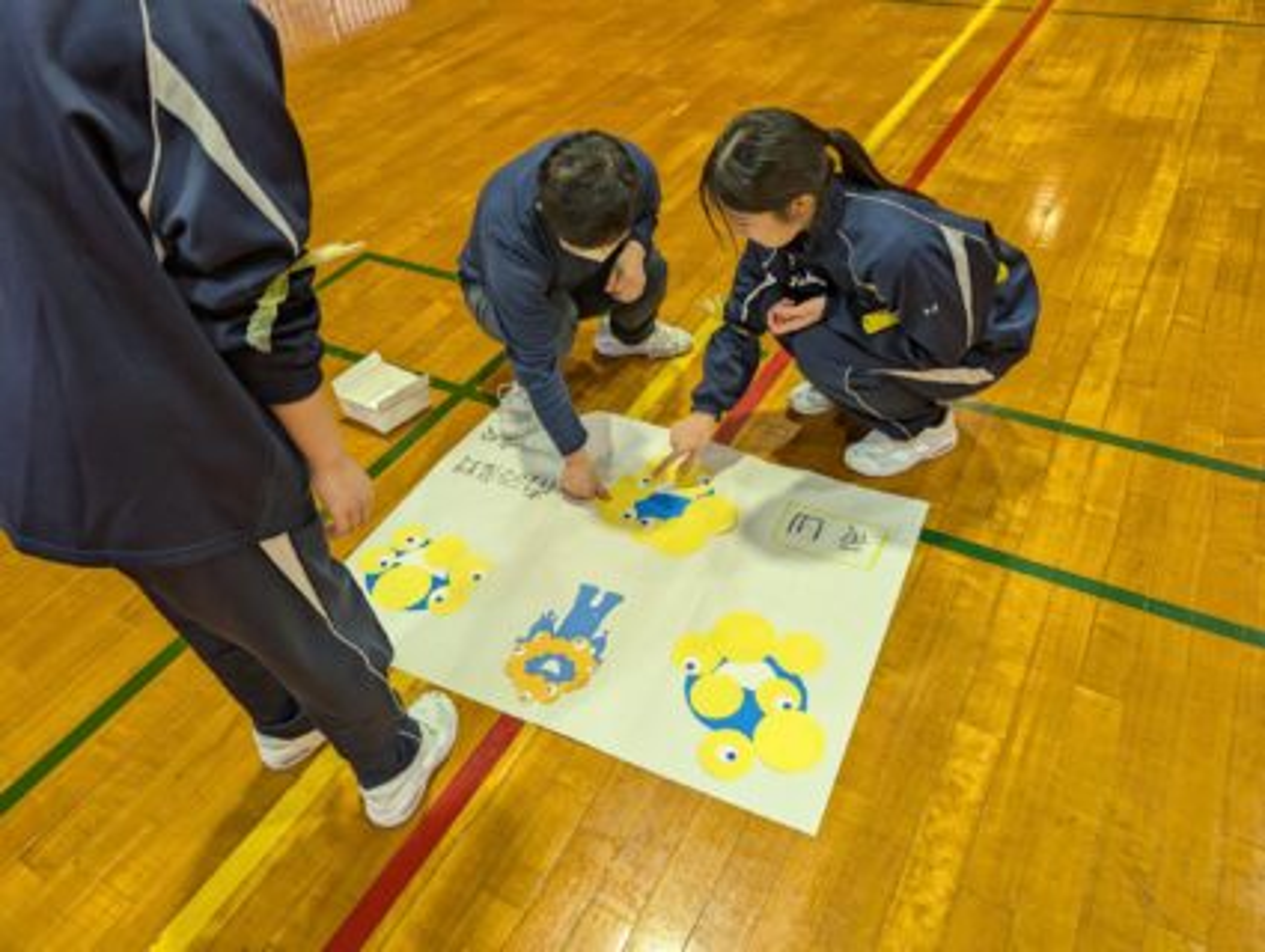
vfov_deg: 56.9
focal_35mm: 24
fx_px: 878
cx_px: 632
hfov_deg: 71.5
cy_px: 476
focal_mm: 6.9
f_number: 1.68
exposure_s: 1/24
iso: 34
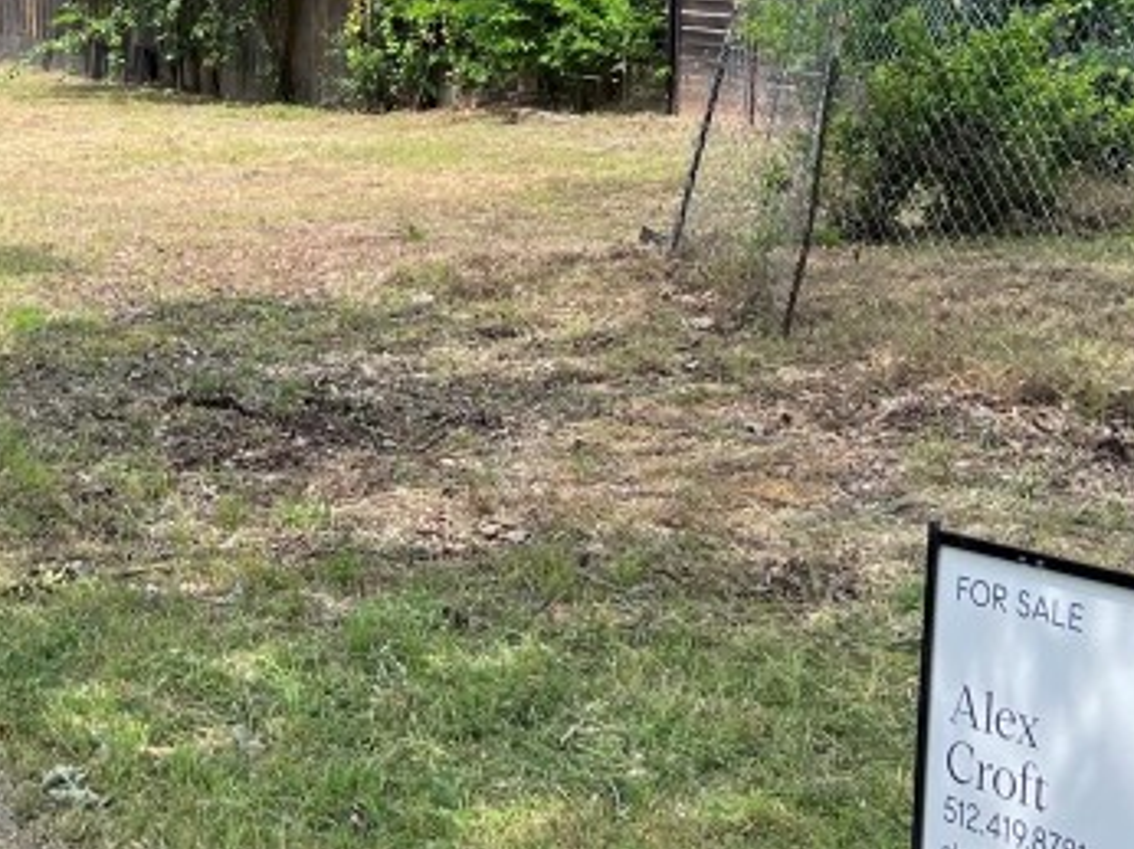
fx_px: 2521
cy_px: -30
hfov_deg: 24.3
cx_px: 26
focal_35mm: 77
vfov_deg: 18.5
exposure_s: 1/2008
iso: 50
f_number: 1.5
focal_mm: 5.7
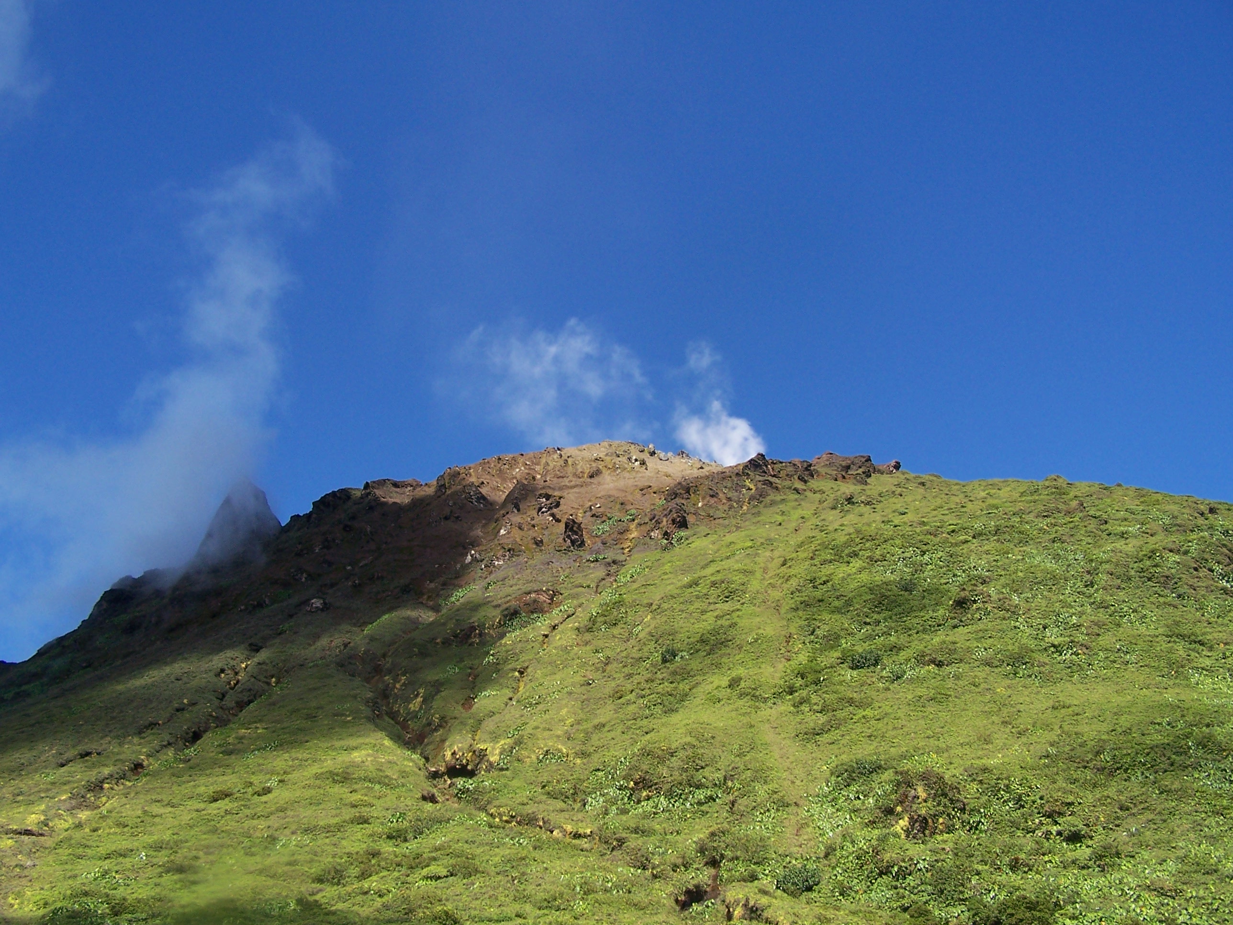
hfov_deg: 49.0
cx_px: 616
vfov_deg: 37.7
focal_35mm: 38
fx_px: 1354
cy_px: 462
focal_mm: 6.3
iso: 80
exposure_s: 1/750
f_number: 4
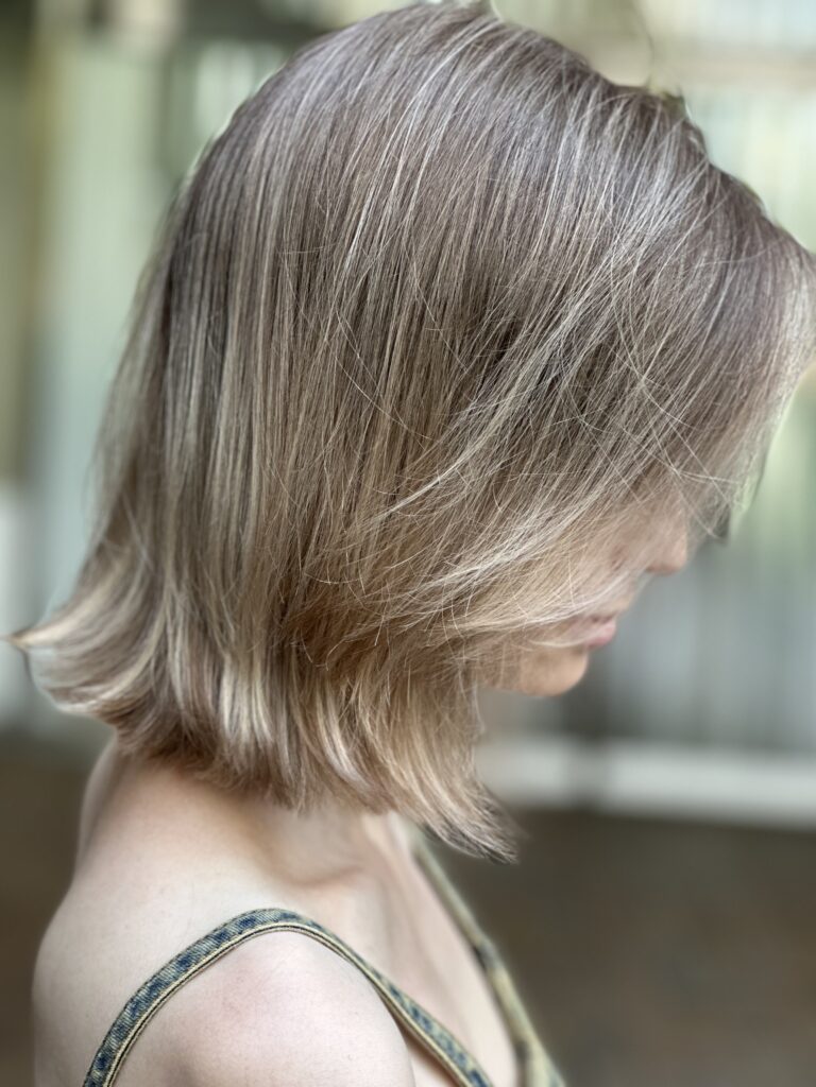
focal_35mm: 77
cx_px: 408
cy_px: 544
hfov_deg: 19.1
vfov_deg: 25.3
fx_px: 2420
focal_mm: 9
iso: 125
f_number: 2.8
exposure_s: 1/100
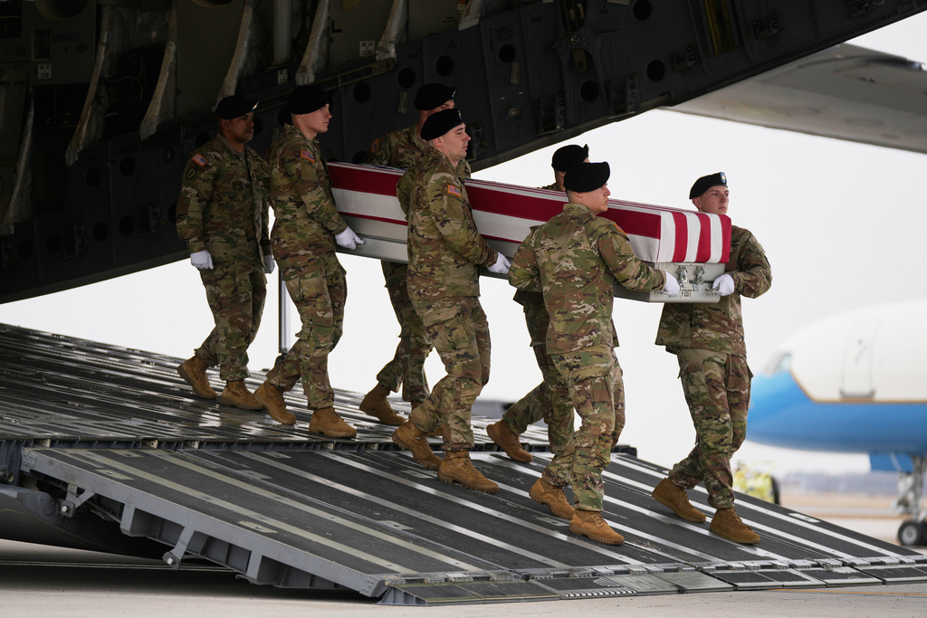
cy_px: 309
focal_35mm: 137
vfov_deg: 10.0
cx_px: 464
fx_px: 3528
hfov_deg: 15.0
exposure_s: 1/800
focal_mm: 137
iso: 125
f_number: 2.8
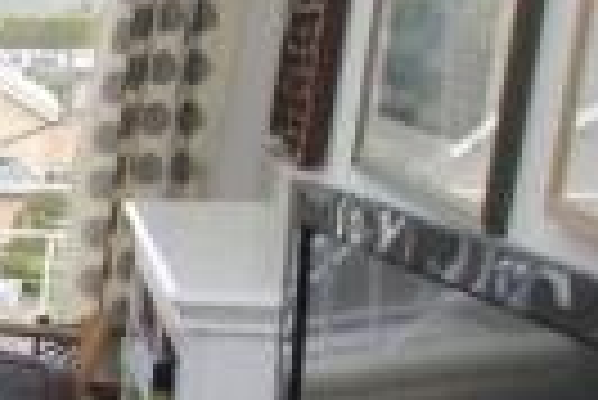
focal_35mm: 82
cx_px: -587
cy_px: 348
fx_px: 1364
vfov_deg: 16.5
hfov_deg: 17.7
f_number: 4
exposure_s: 1/60
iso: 100
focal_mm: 9
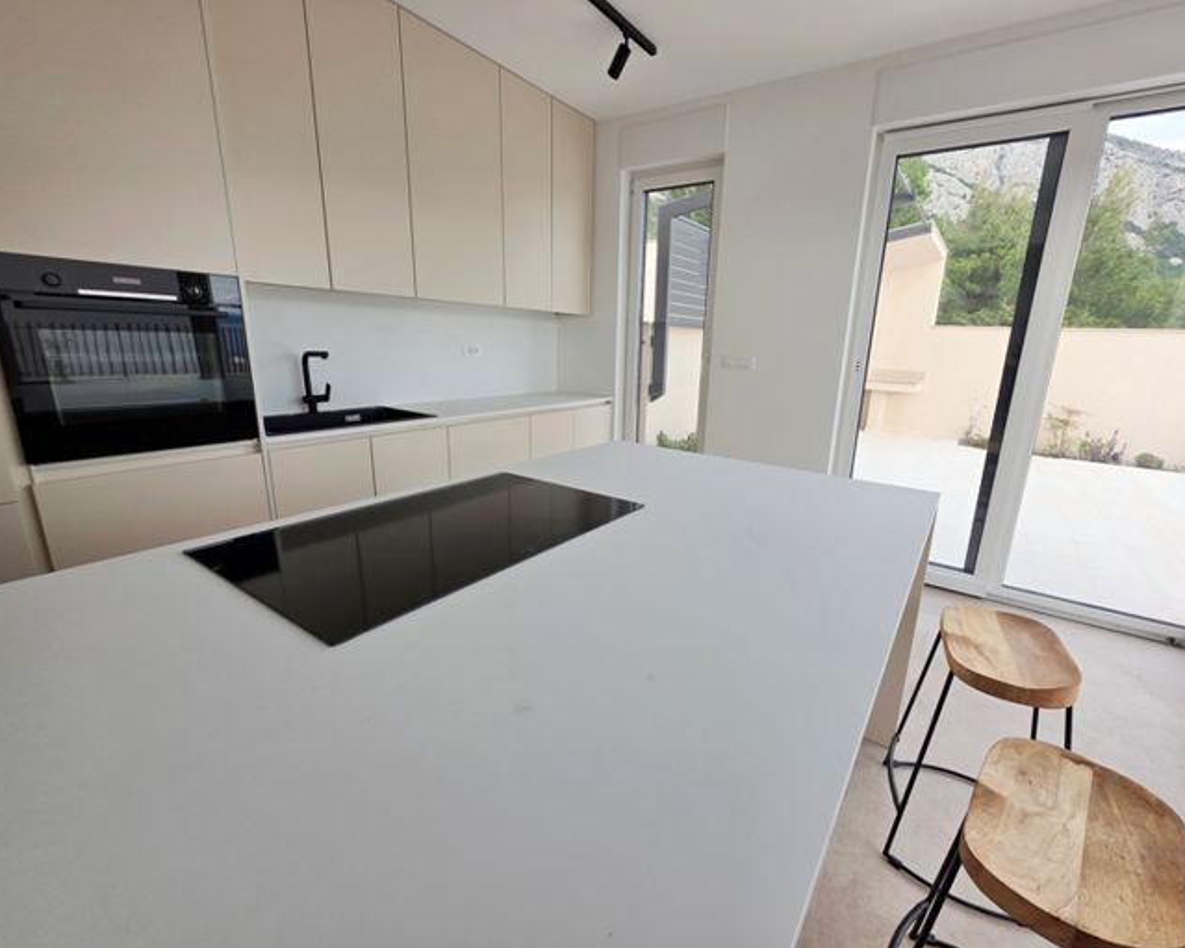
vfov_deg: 88.0
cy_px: 475
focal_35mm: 14
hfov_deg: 100.5
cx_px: 643
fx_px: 491
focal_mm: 2.2
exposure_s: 1/203
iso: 40
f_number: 1.9
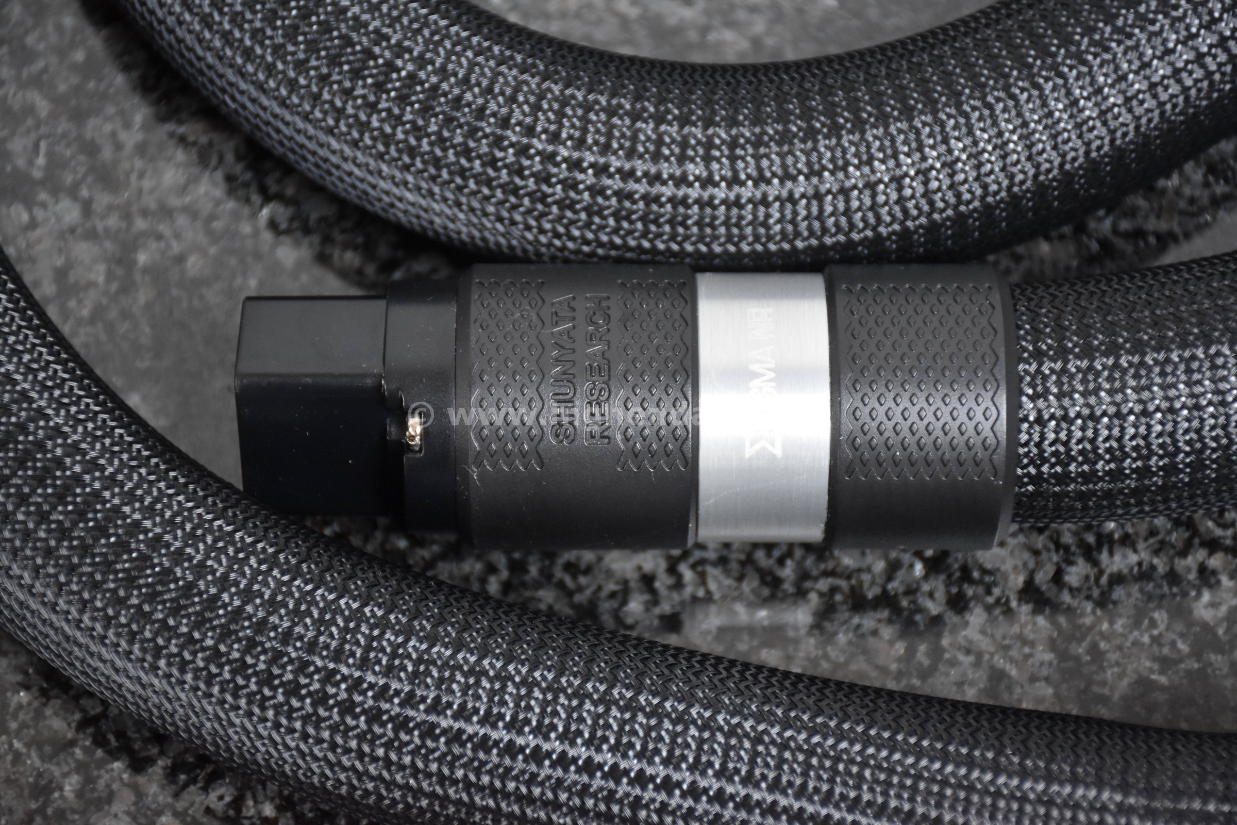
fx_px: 3865
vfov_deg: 12.2
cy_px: 412
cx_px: 618
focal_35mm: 112
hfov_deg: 18.2
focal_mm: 75
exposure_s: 1/60
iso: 1400
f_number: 5
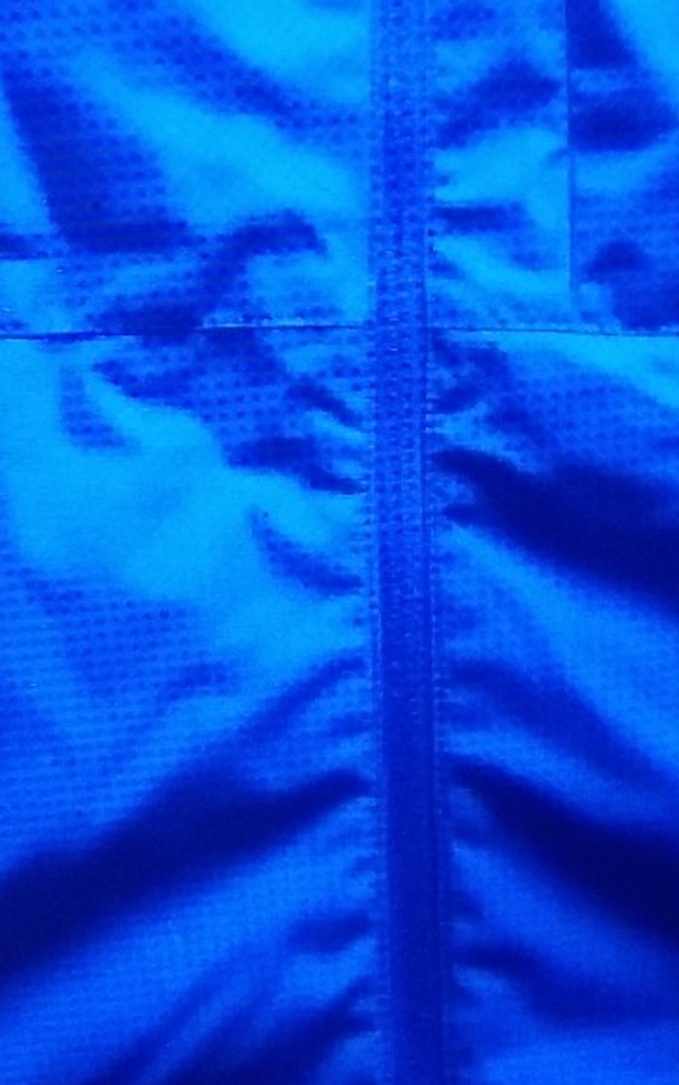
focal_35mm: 85
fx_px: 2516
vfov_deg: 23.2
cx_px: 279
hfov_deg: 15.4
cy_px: -52
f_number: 2.4
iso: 215
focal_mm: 2.39
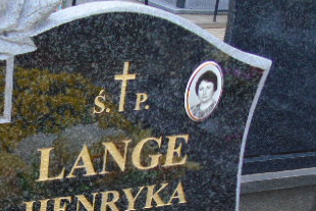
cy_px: 206
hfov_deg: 26.8
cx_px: 39
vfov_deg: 18.3
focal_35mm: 73
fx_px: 641
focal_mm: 6.1
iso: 80
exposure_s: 1/50
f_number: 3.8
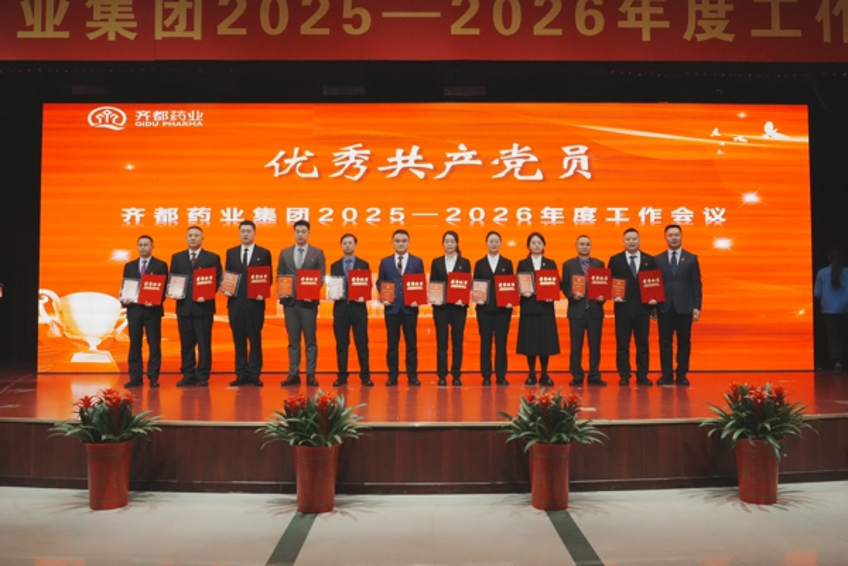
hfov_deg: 61.9
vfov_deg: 43.6
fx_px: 707
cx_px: 424
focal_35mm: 30
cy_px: 283
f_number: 14
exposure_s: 1/320
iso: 12800
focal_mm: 30
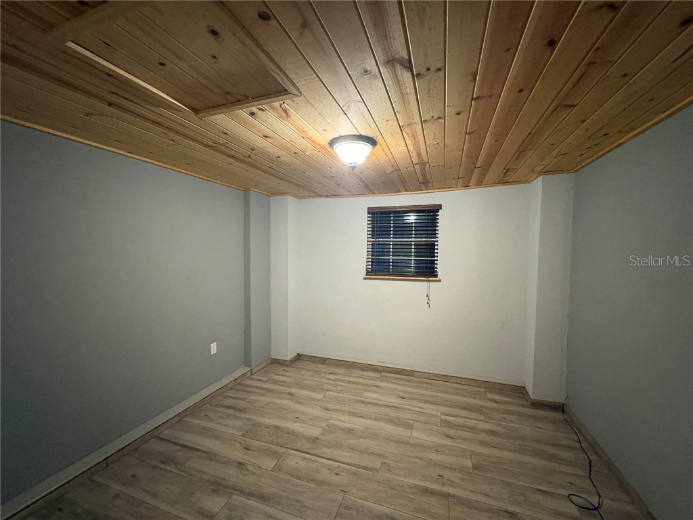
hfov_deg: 102.1
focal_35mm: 14
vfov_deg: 85.7
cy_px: 260
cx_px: 346
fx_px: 280
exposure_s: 1/40
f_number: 2.2
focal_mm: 2.22
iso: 640
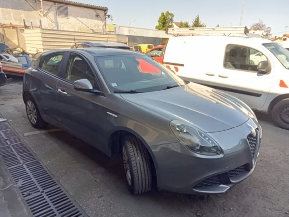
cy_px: 108
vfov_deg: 49.7
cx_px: 144
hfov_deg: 63.4
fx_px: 234
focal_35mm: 28
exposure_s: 1/109
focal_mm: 3.46
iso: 100
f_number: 2.2
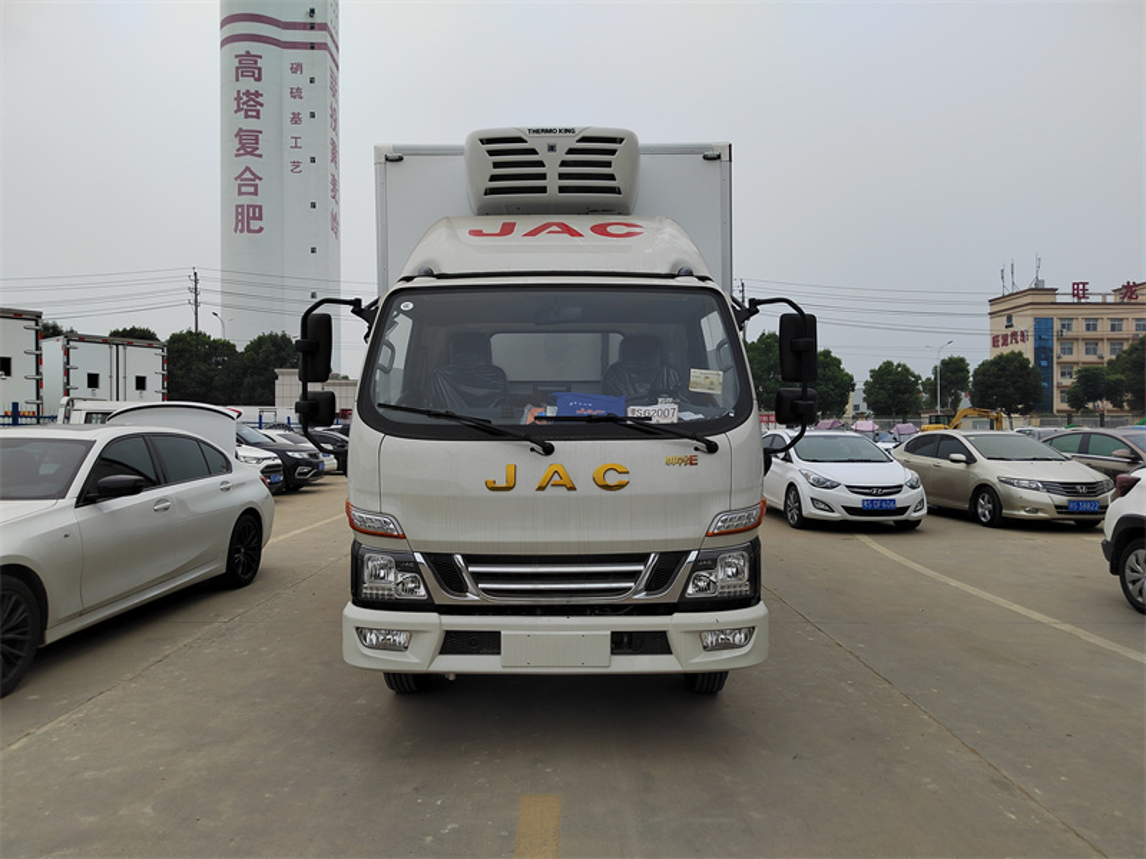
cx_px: 573
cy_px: 430
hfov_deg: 73.9
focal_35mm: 23
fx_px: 761
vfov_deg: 58.9
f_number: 1.9
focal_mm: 5.52
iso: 100
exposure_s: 1/301
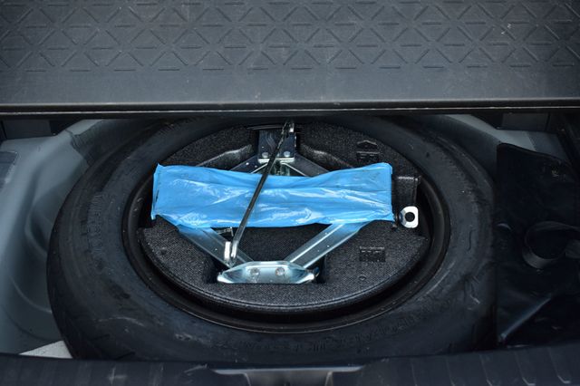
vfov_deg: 26.5
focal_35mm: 51
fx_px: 821
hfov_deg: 38.9
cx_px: 290
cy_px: 193
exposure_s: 1/15
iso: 800
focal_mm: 34
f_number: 6.3
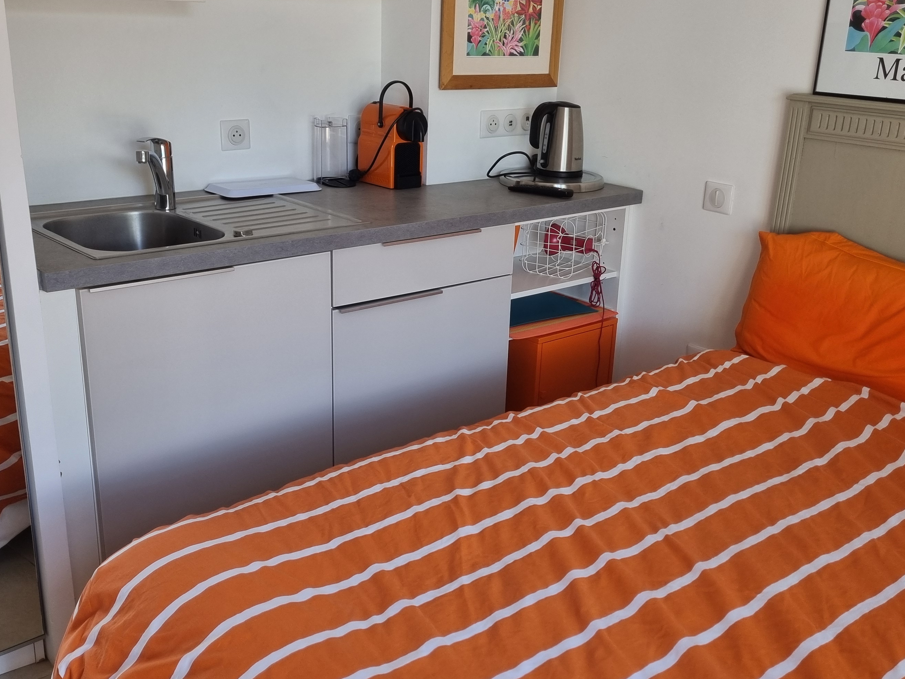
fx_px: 1046
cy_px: 369
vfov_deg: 35.9
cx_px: 452
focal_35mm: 40
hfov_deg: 46.8
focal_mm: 5.4
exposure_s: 1/100
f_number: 1.8
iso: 64
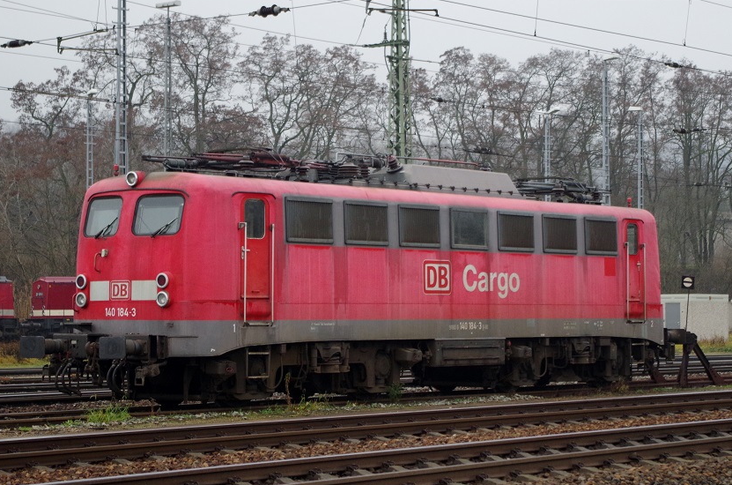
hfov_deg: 20.3
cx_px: 385
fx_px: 2049
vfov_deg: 13.5
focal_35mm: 101
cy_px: 243
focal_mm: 55
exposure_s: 1/25
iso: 800
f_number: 5.6
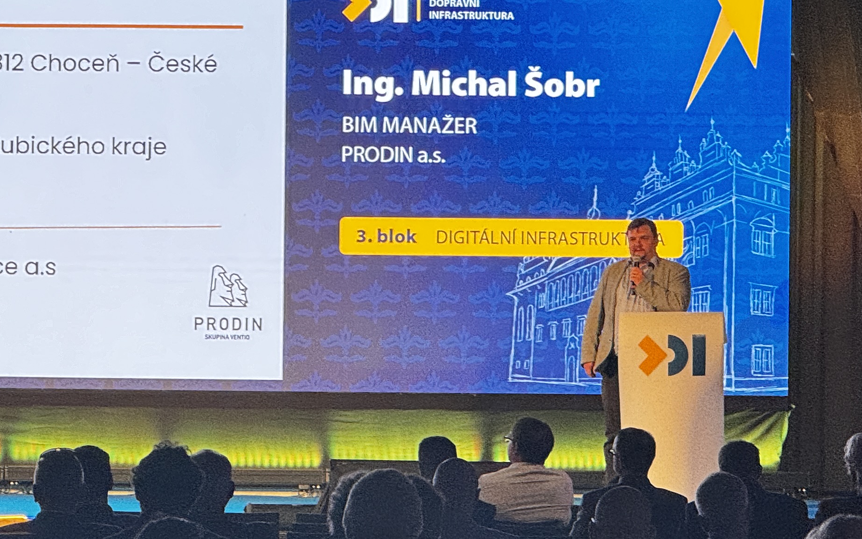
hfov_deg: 11.8
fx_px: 4182
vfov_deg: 7.4
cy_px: 301
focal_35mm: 178
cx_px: 269
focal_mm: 9
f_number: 2.8
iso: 200
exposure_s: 1/61
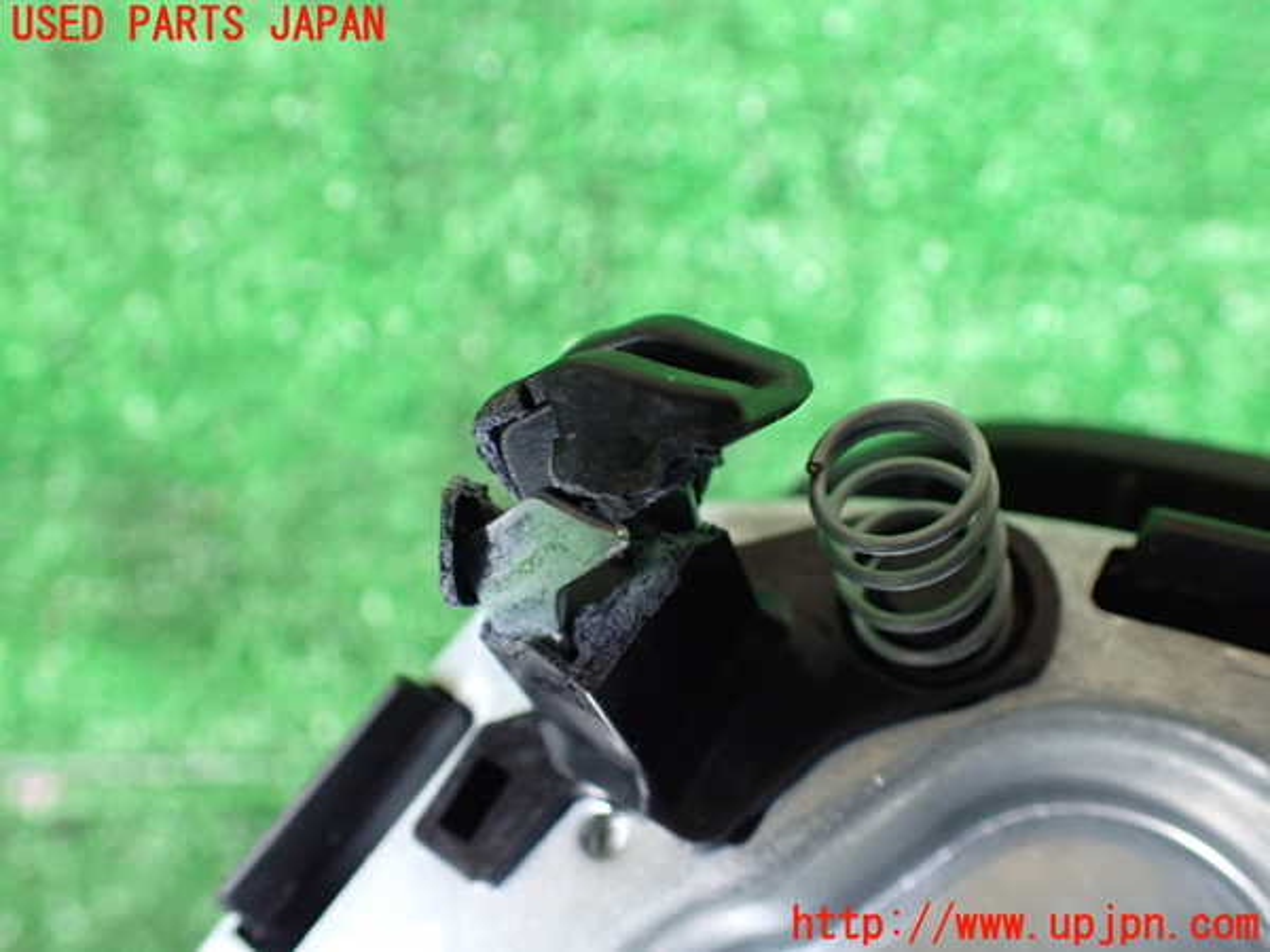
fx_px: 1101
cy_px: 476
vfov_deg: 46.8
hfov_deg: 60.0
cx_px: 635
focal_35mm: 30
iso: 800
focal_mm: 5.4
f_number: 2.3
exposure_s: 1/30
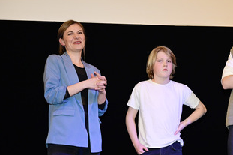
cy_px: 91
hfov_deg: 23.2
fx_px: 563
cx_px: 165
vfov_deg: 15.7
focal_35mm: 87
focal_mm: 60
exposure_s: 1/200
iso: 3200
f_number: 3.2
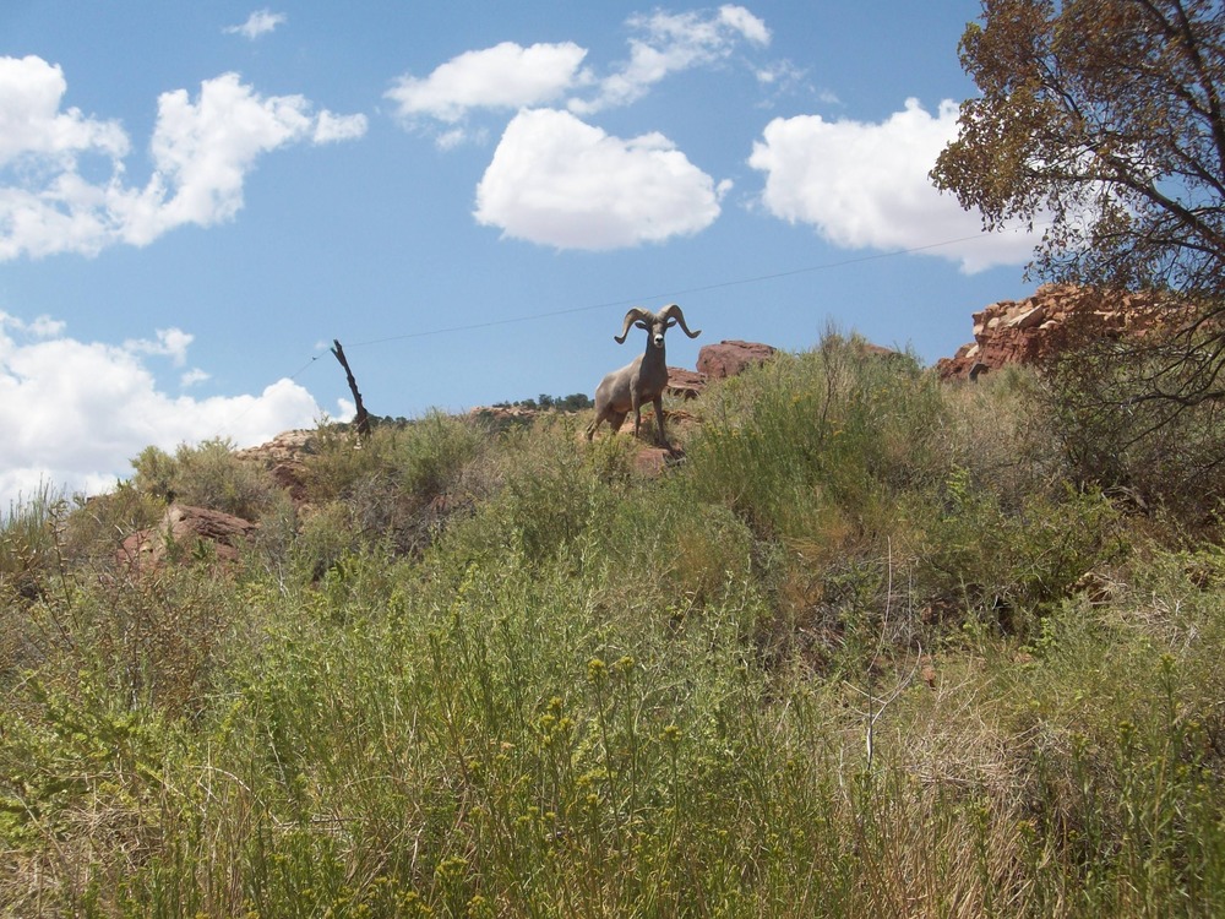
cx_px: 612
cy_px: 460
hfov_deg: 29.4
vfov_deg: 22.3
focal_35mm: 66
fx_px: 2336
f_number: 4.1
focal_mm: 11
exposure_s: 1/706
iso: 64
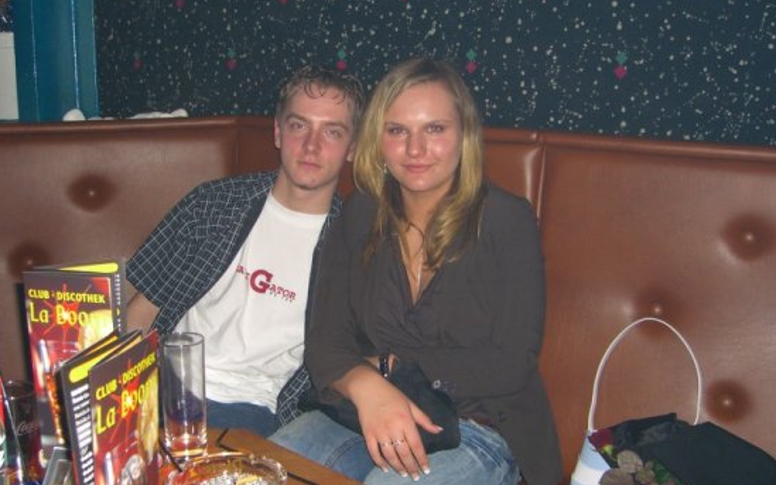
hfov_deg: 45.3
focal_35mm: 44
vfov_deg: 29.2
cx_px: 372
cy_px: 256
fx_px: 930
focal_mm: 7.9
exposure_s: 1/60
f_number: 2.8
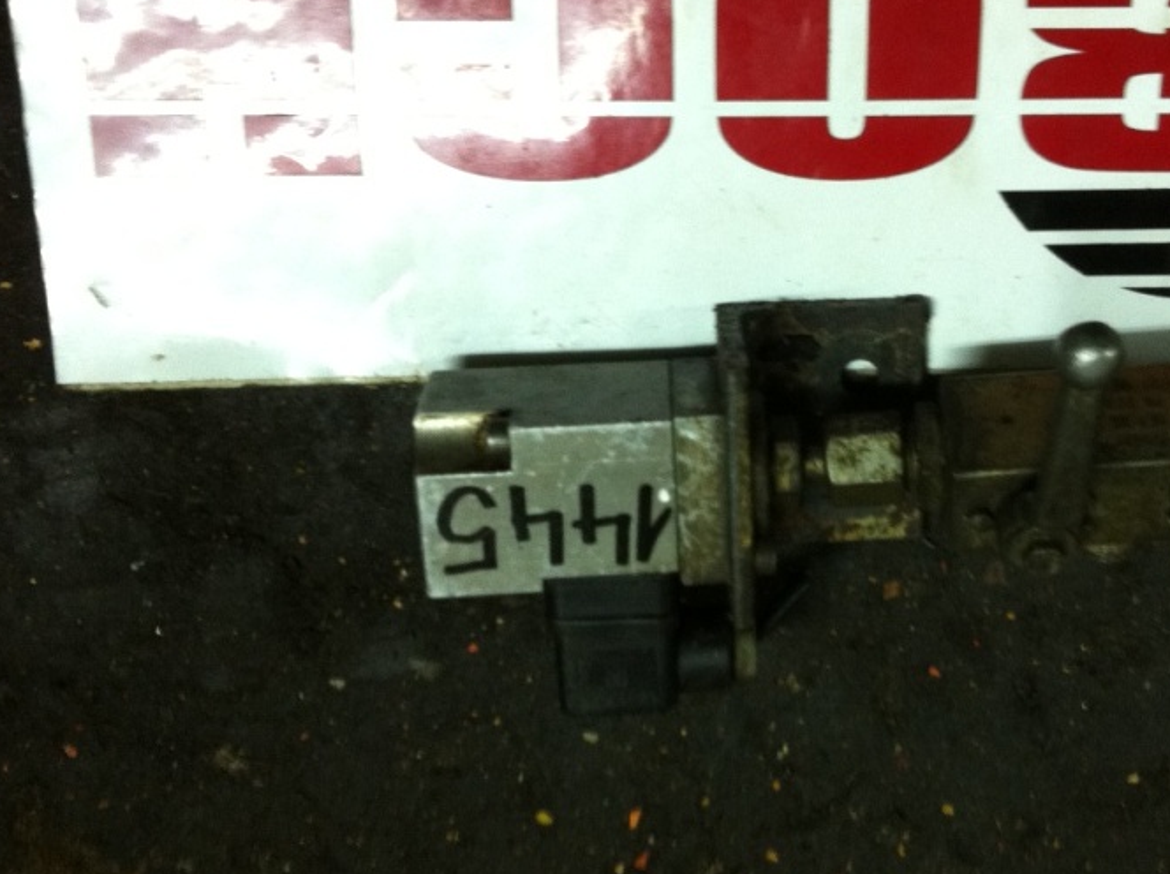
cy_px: 457
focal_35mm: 54
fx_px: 1823
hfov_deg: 35.3
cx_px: 770
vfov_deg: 27.0
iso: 200
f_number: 2.8
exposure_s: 1/15
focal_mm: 3.85
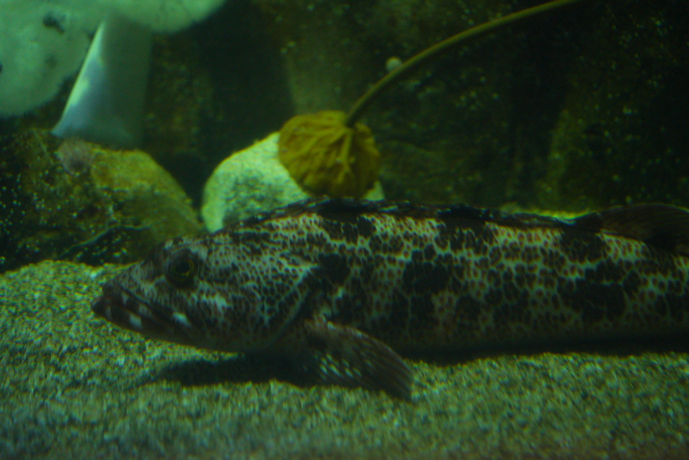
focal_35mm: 90
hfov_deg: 22.6
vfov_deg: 15.2
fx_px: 1724
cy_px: 230
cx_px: 344
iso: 8000
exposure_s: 1/320
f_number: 2.8
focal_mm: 90
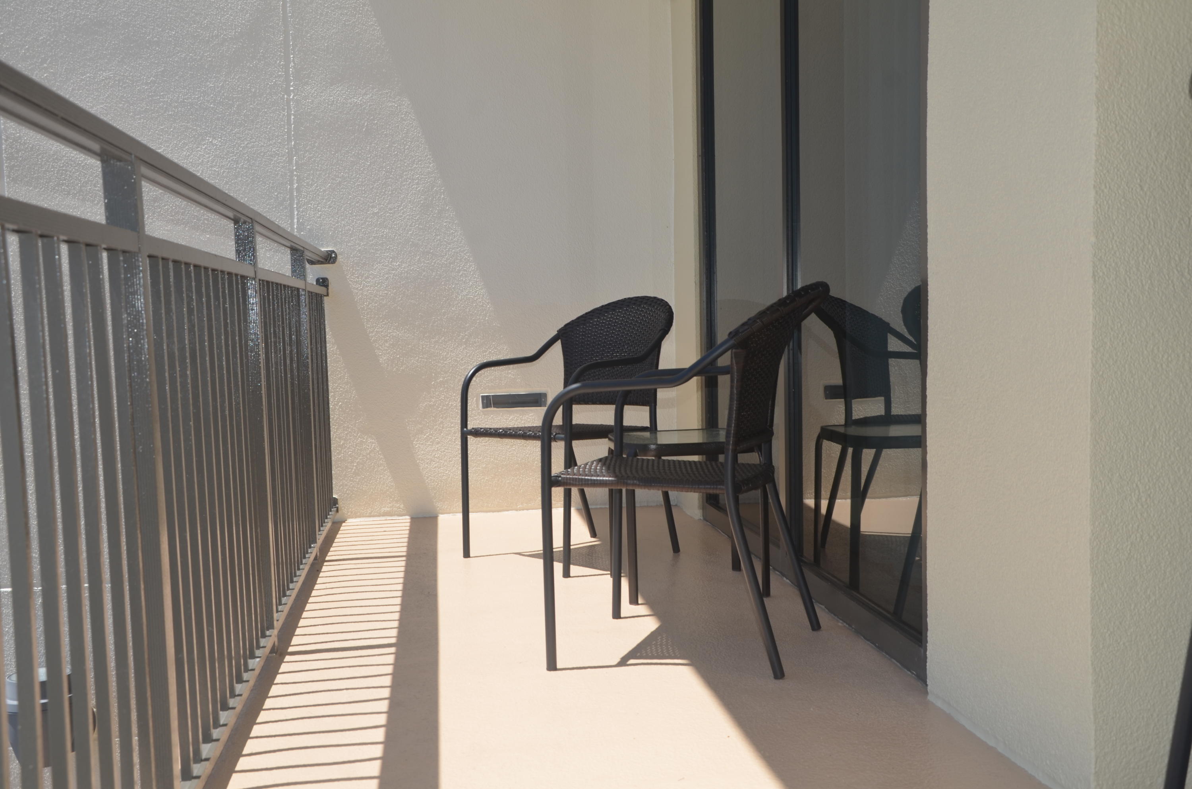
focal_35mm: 39
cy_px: 394
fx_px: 1289
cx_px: 596
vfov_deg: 34.1
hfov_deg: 49.6
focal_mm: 26
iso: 100
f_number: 8
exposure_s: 1/250
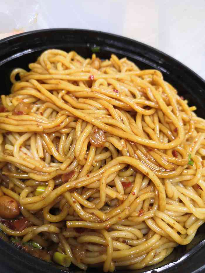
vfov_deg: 65.3
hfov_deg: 51.4
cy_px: 136
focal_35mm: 27
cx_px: 102
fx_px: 213
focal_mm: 3.95
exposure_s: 1/33.3
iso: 160
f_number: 1.8
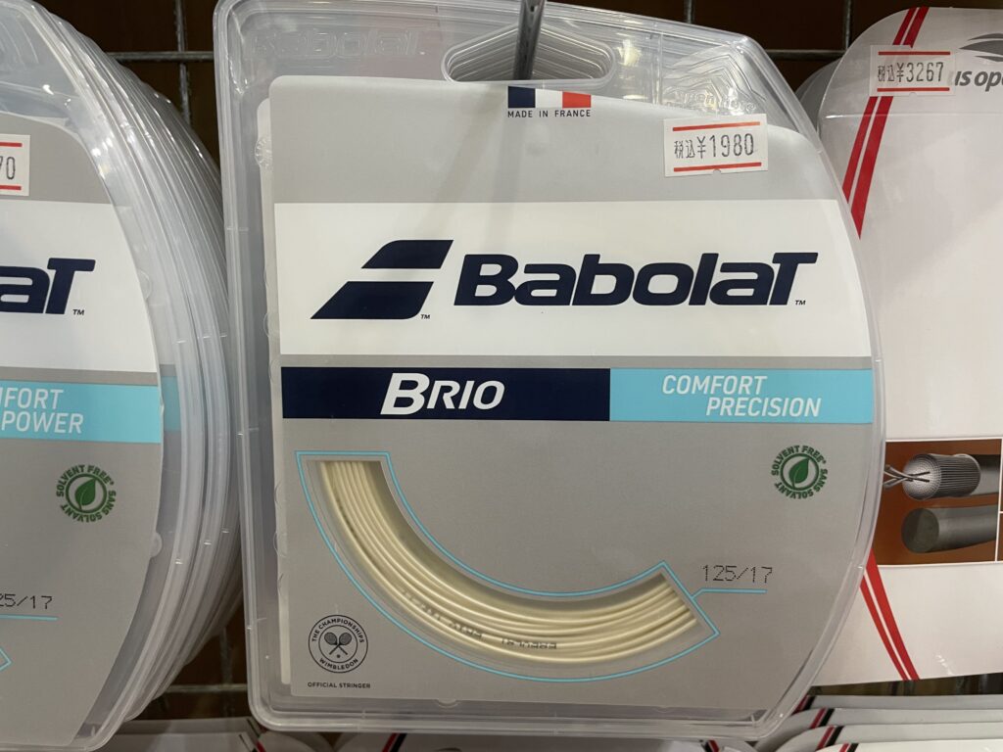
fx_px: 753
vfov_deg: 53.1
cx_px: 502
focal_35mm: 26
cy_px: 376
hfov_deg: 67.3
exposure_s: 1/50
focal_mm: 4.2
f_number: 1.6
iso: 160
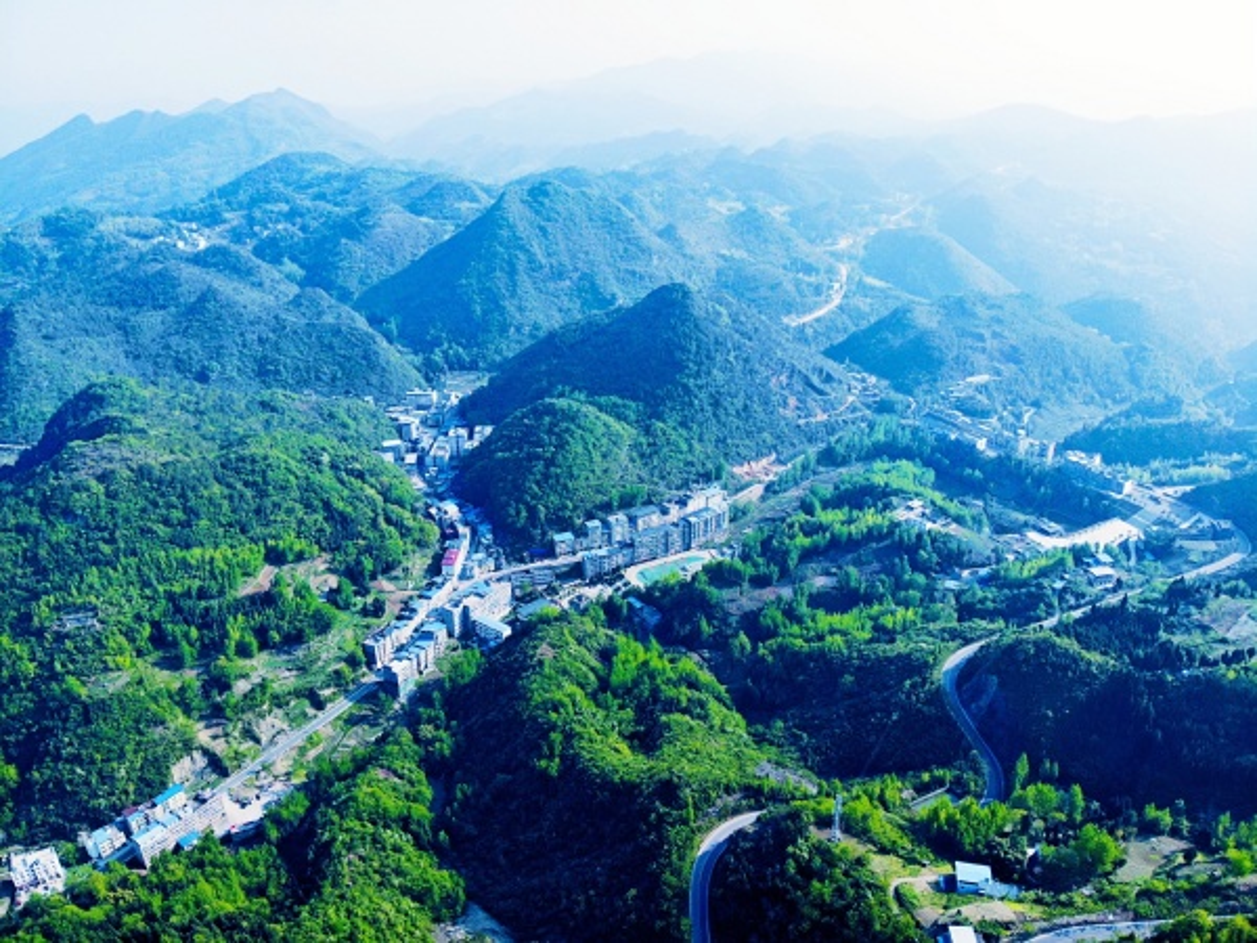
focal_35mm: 24
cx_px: 628
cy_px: 472
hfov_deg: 71.6
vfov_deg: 56.8
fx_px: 872
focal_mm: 4.5
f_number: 2.8
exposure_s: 1/697
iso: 100
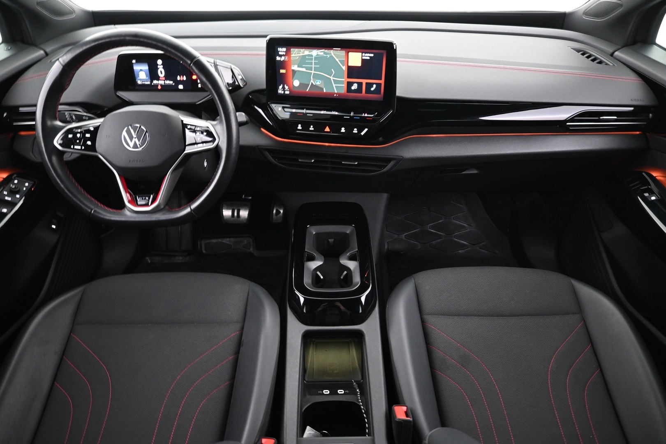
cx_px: 333
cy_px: 222
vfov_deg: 53.1
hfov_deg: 73.7
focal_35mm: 24
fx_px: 444
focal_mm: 16
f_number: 3.5
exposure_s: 1/10
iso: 1600
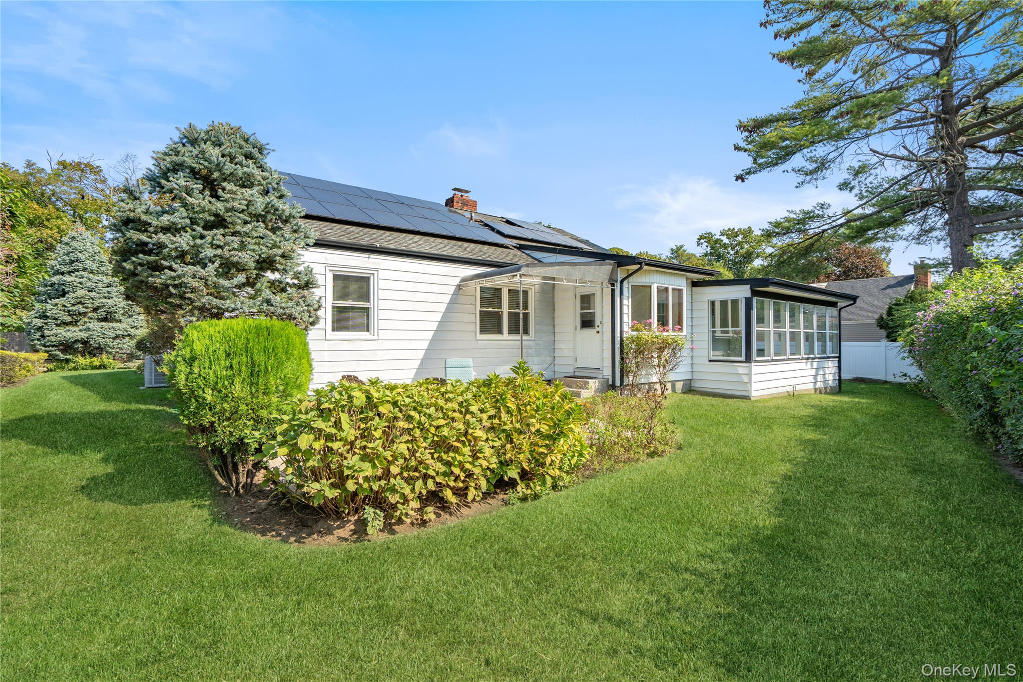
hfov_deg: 96.7
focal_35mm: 16
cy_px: 341
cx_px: 512
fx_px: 455
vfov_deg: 73.7
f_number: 5.6
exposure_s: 1/400
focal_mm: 16
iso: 200
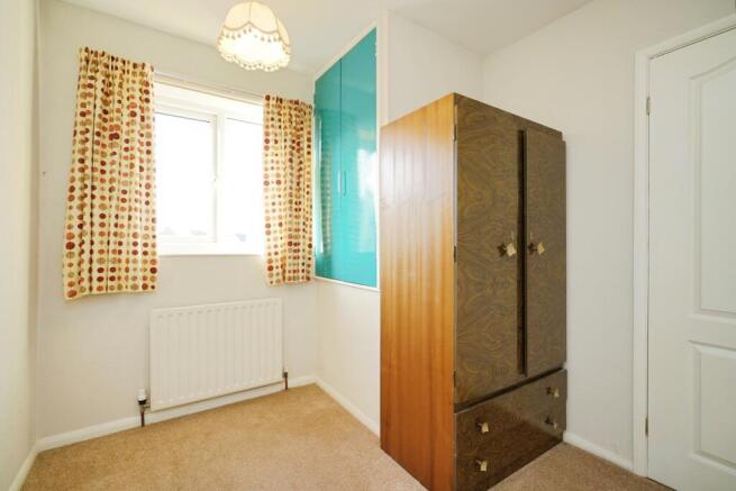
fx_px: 327
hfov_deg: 96.7
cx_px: 368
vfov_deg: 73.8
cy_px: 246
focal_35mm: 16
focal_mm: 16
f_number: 7.1
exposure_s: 1/50
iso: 1250
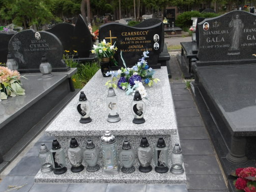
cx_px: 127
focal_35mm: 34
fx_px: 251
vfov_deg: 41.6
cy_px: 114
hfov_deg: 54.0
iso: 100
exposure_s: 1/356
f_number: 3
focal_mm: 4.9
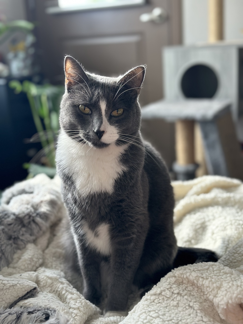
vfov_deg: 39.7
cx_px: 122
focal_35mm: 48
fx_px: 449
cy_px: 162
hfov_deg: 30.3
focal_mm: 6.86
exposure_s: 1/106
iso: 125
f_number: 1.78
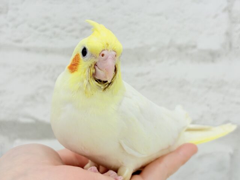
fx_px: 361
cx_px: 120
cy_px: 90
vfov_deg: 28.0
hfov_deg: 36.8
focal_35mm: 52
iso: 32
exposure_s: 1/50
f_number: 1.6
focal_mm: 5.96
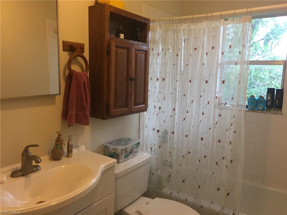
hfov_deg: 61.7
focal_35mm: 29
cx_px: 144
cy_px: 108
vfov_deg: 48.2
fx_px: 240
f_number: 2.2
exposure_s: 1/30
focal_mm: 4.15
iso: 125
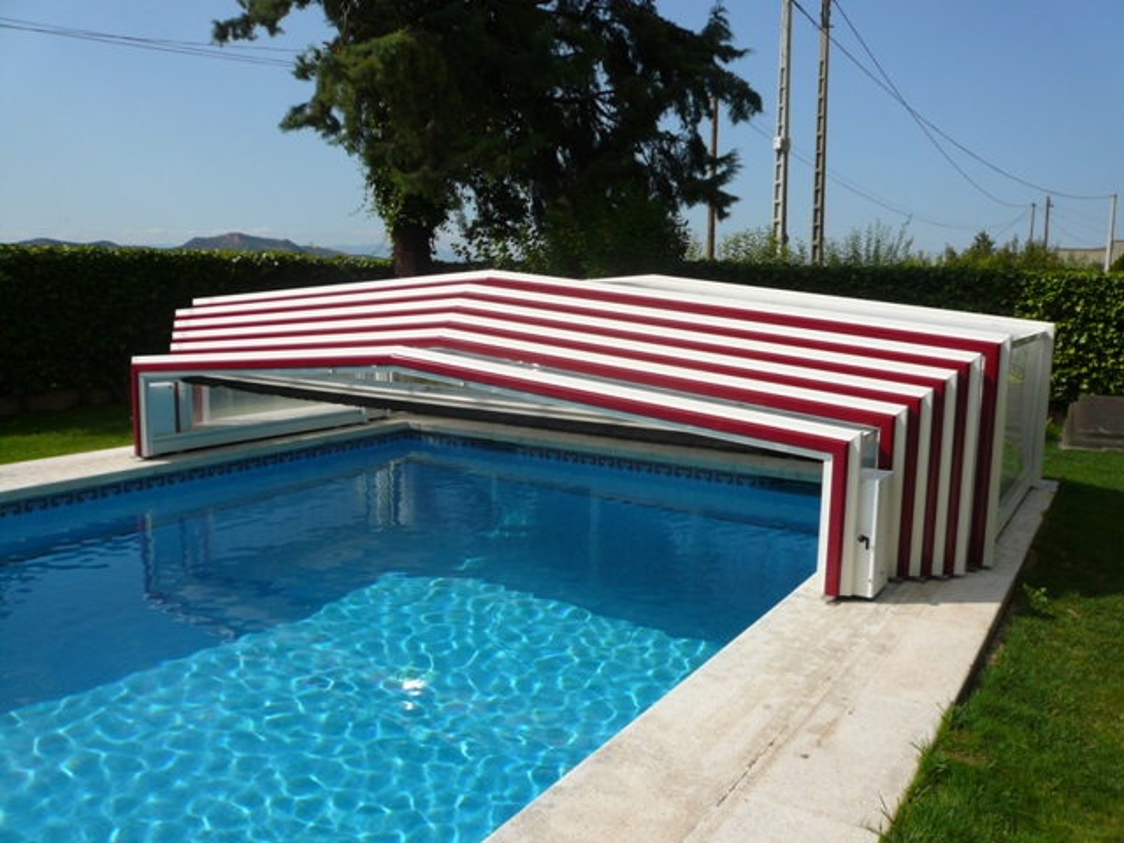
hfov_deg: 63.4
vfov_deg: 49.7
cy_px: 422
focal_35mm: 28
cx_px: 562
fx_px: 909
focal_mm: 4.6
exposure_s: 1/320
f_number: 8
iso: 100
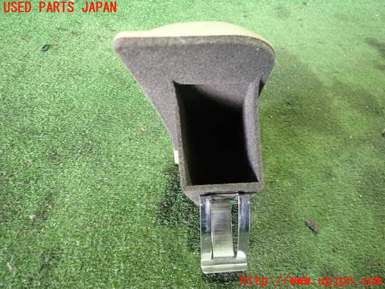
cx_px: 192
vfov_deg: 54.9
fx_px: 278
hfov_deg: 69.4
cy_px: 144
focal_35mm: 25
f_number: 2
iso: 500
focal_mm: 4.5
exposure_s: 1/30
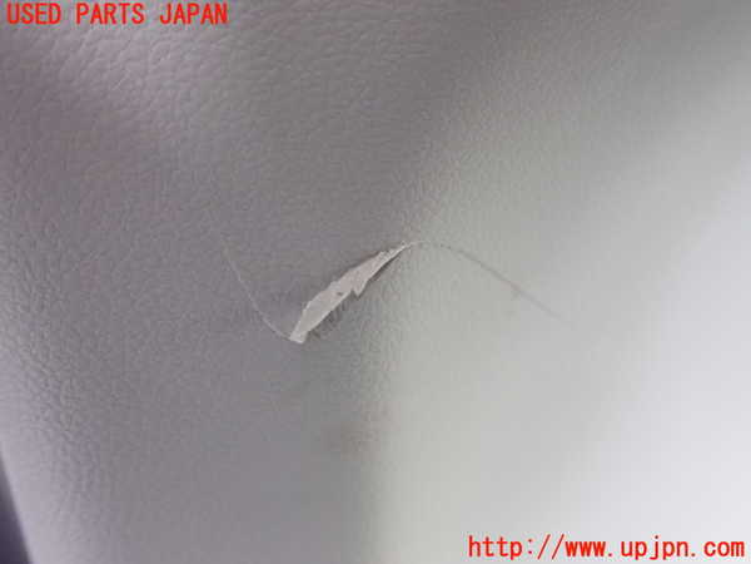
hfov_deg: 60.0
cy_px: 282
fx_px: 651
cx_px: 376
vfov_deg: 46.8
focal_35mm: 30
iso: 1600
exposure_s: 1/30
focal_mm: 5.4
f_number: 2.3
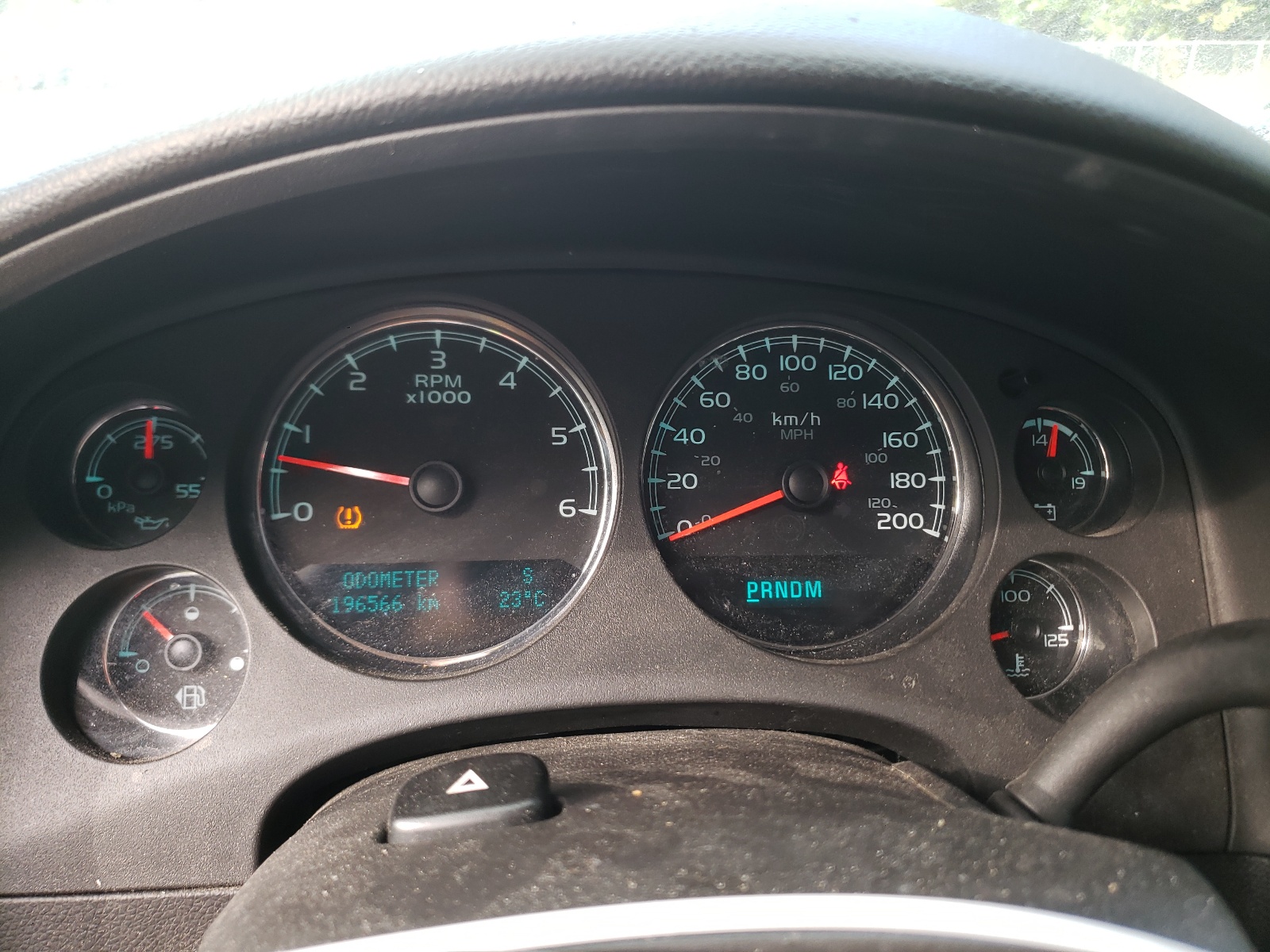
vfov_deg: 53.1
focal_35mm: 26
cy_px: 476
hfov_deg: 67.3
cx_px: 635
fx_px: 954
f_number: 1.5
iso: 58
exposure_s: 1/50
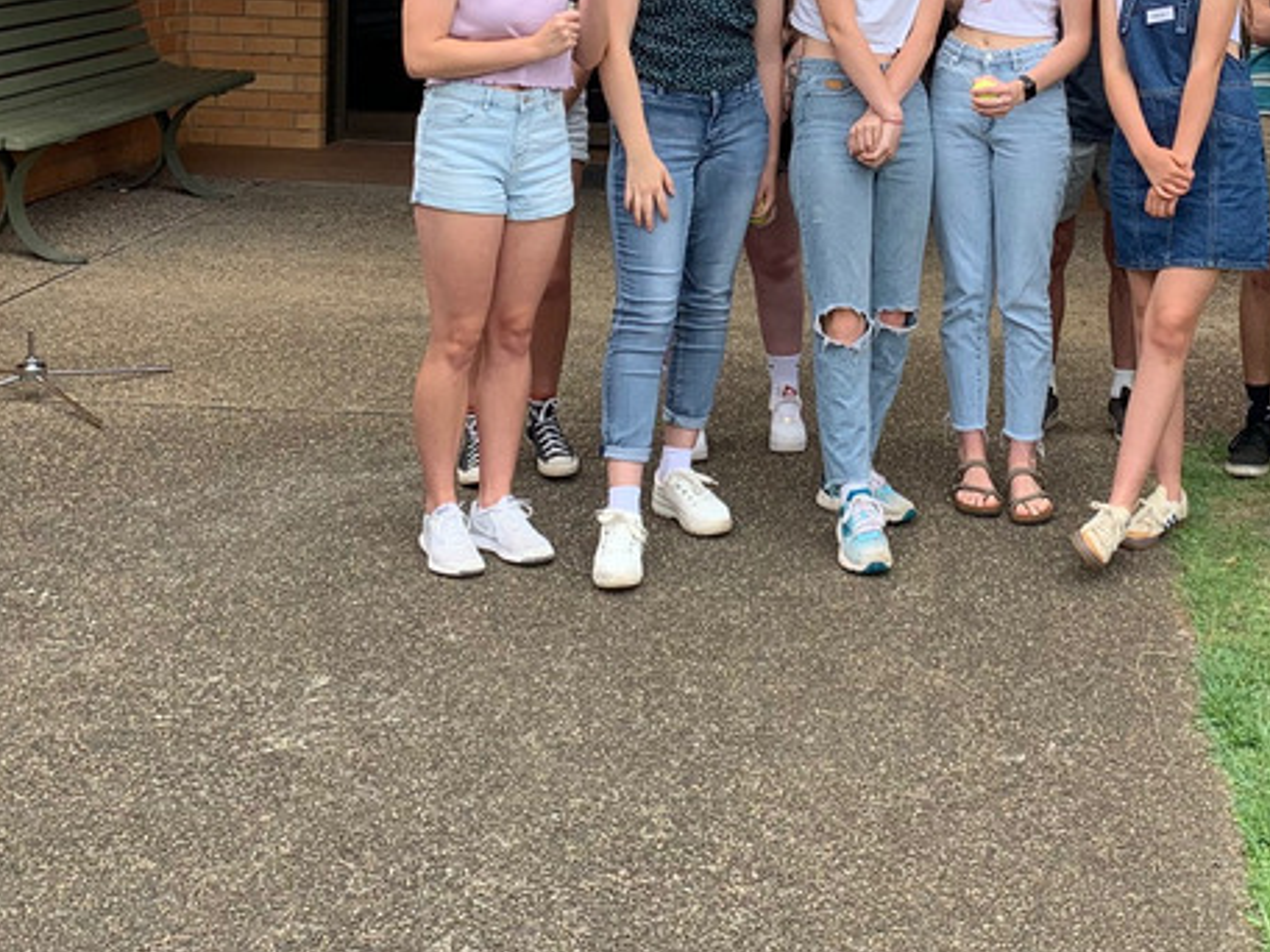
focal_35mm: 57
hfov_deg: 33.0
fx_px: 2091
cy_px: 81
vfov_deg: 24.8
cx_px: 980
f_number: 1.8
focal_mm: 4.25
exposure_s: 1/601
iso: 25
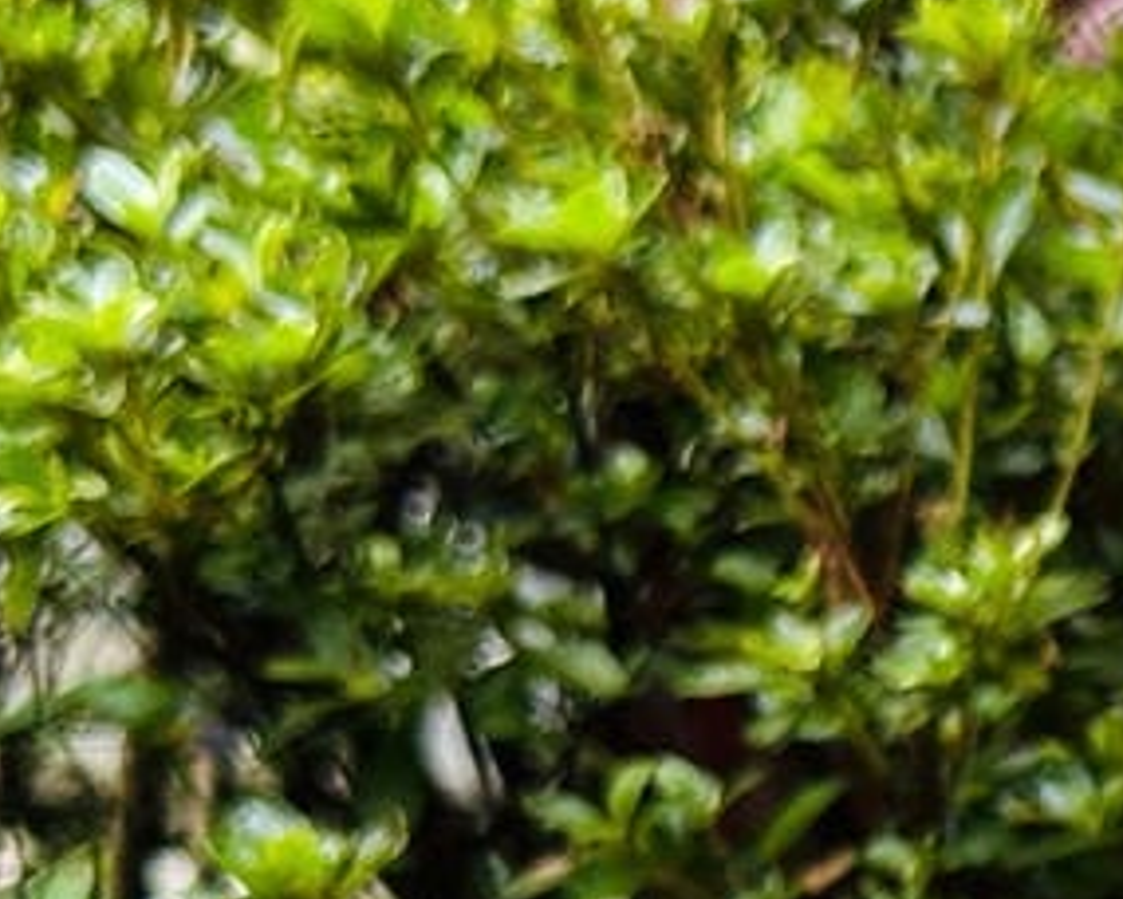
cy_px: 1246
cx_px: 2333
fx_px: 6548
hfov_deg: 9.1
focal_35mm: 197
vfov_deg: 7.7
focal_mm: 6.86
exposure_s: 1/407
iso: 64
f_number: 1.78
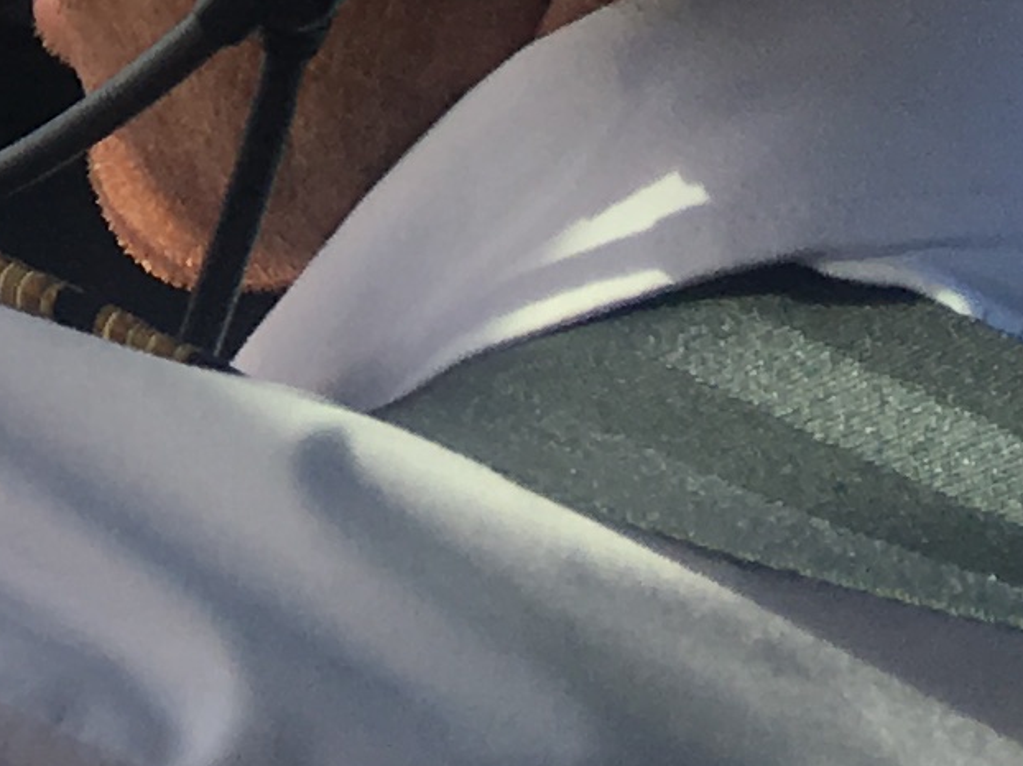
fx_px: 5554
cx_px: -1255
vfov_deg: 7.7
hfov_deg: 9.6
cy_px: -570
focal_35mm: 188
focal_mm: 4.15
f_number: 2.2
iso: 25
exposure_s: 1/596
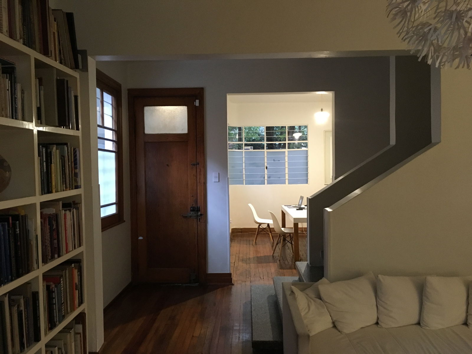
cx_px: 236
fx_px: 395
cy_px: 177
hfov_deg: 61.7
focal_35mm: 29
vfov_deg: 48.2
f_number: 2.2
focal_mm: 4.15
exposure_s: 1/15
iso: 250
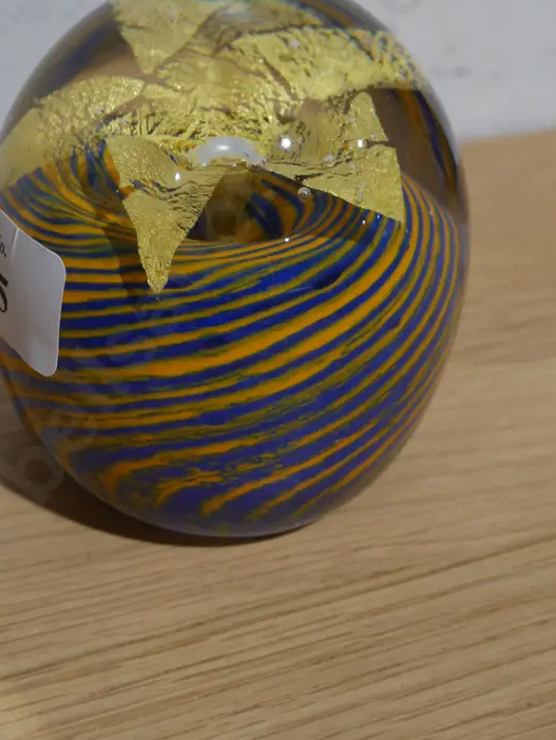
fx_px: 1498
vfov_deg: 27.6
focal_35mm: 70
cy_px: 259
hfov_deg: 21.0
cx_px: 197
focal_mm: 24
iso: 400
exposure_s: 1/60
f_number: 5.2
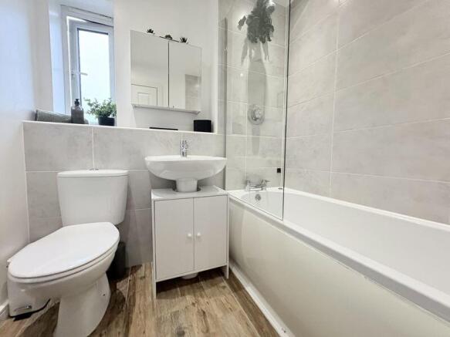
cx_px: 225
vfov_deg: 85.7
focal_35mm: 14
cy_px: 168
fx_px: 182
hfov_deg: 102.1
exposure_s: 1/50
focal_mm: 2.22
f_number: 2.2
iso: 320
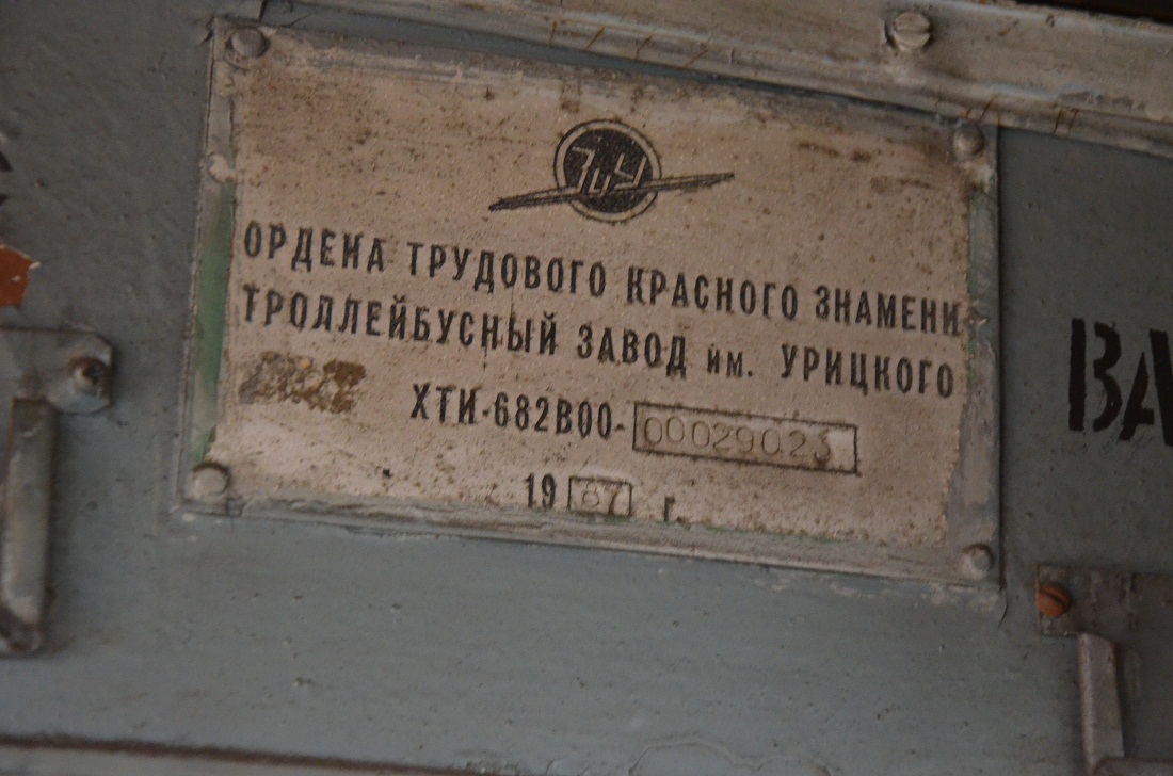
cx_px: 586
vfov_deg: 14.6
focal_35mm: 93
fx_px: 3023
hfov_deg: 22.0
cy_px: 388
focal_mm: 62
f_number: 5.3
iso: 3200
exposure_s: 1/15
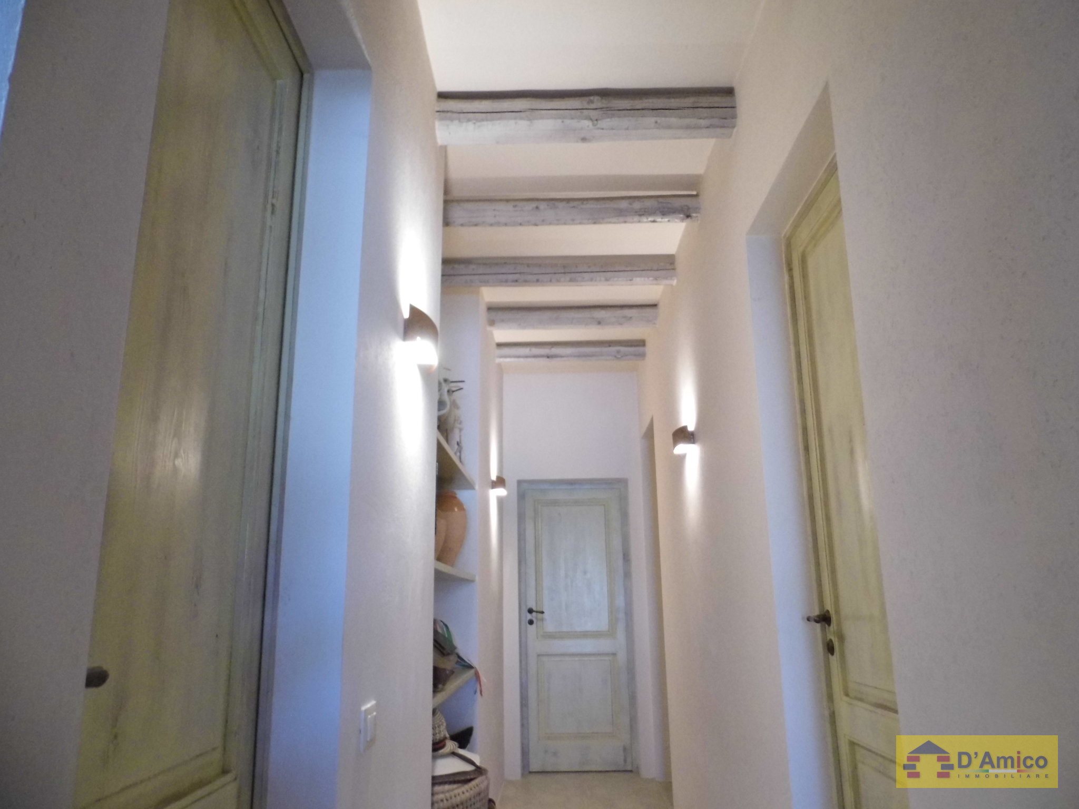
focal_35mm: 25
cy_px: 404
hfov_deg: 69.4
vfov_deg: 54.9
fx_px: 779
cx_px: 540
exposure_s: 1/40
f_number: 3.1
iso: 400
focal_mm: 4.5
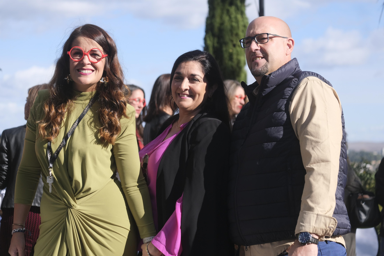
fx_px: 885
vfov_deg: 16.5
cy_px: 128
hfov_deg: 24.5
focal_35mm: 83
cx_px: 192
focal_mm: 55
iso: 640
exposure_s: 1/4000
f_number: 3.5
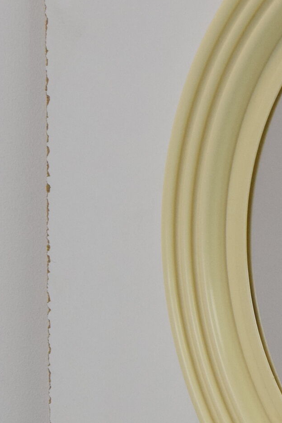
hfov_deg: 9.2
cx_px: 477
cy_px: 261
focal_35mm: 144
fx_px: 1692
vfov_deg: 14.2
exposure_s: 1/250
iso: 1600
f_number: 8
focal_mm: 30
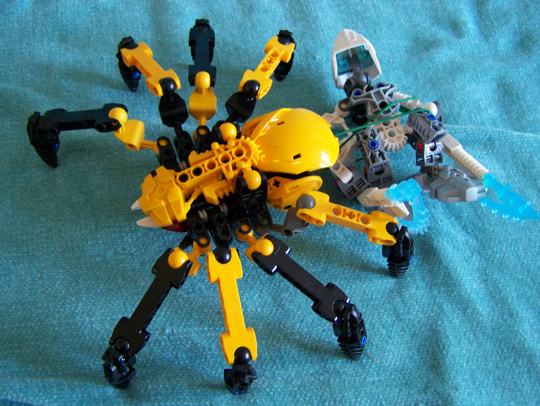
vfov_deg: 37.8
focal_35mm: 38
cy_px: 203
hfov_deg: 48.9
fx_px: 593
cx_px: 270
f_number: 2.8
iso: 160
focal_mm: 6.3
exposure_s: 1/10
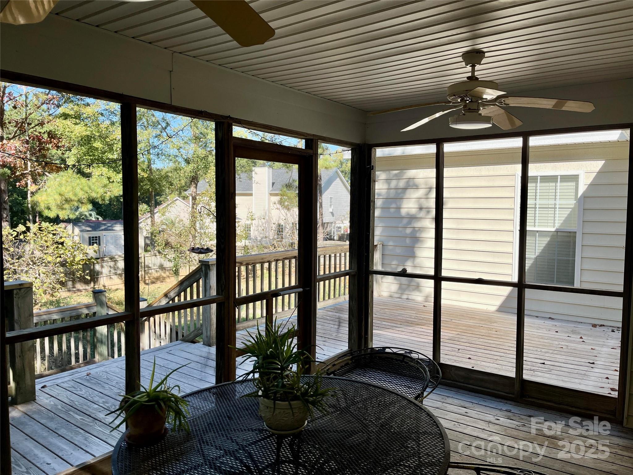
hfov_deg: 67.3
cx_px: 316
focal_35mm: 26
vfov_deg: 53.1
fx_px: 475
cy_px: 238
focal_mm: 5.1
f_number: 1.6
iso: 50
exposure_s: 1/761
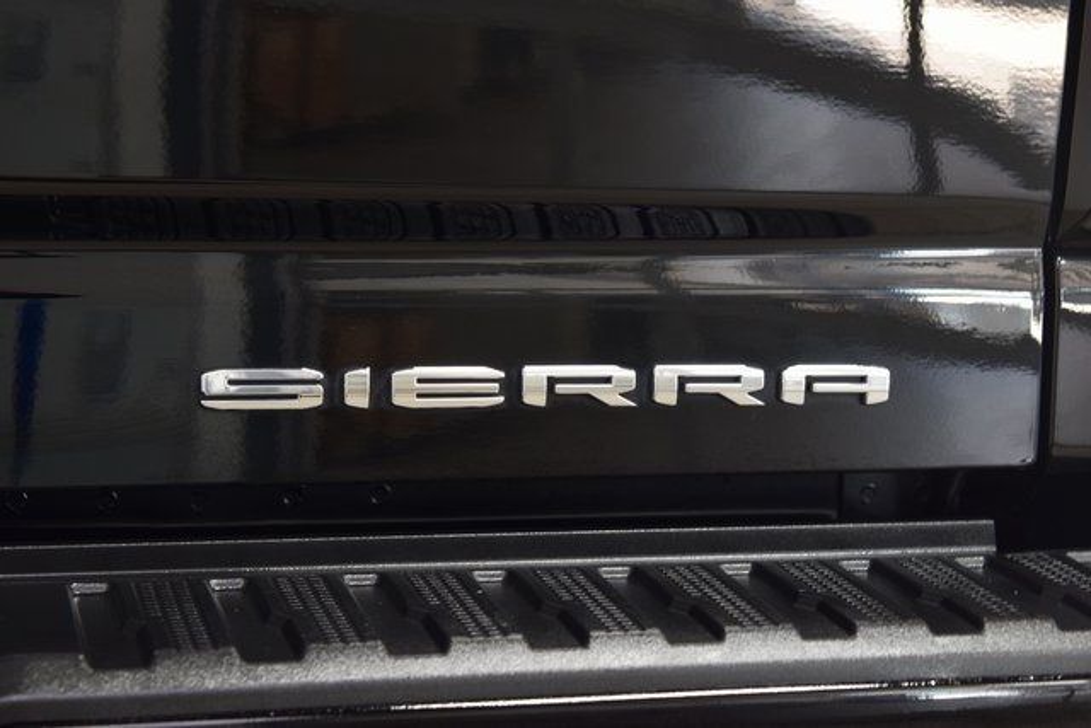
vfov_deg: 18.2
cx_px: 546
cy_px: 364
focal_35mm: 75
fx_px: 2273
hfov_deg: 27.0
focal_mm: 50
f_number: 6.3
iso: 1000
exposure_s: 1/15
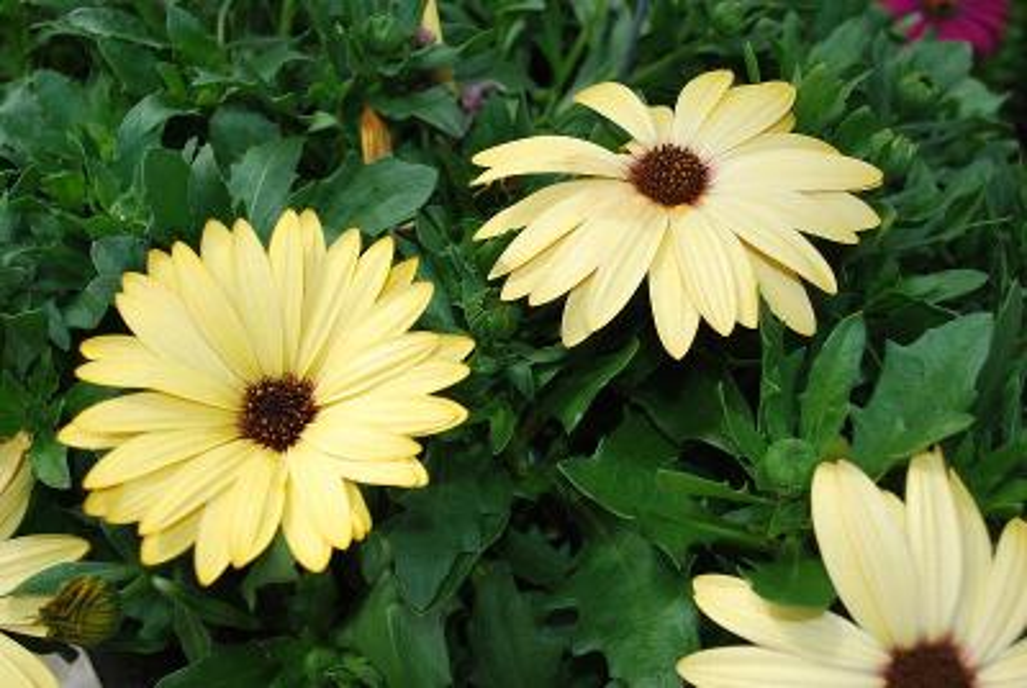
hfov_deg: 49.5
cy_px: 344
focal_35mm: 39
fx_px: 1114
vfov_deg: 34.3
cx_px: 514
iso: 100
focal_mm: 26
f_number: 5.6
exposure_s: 1/200
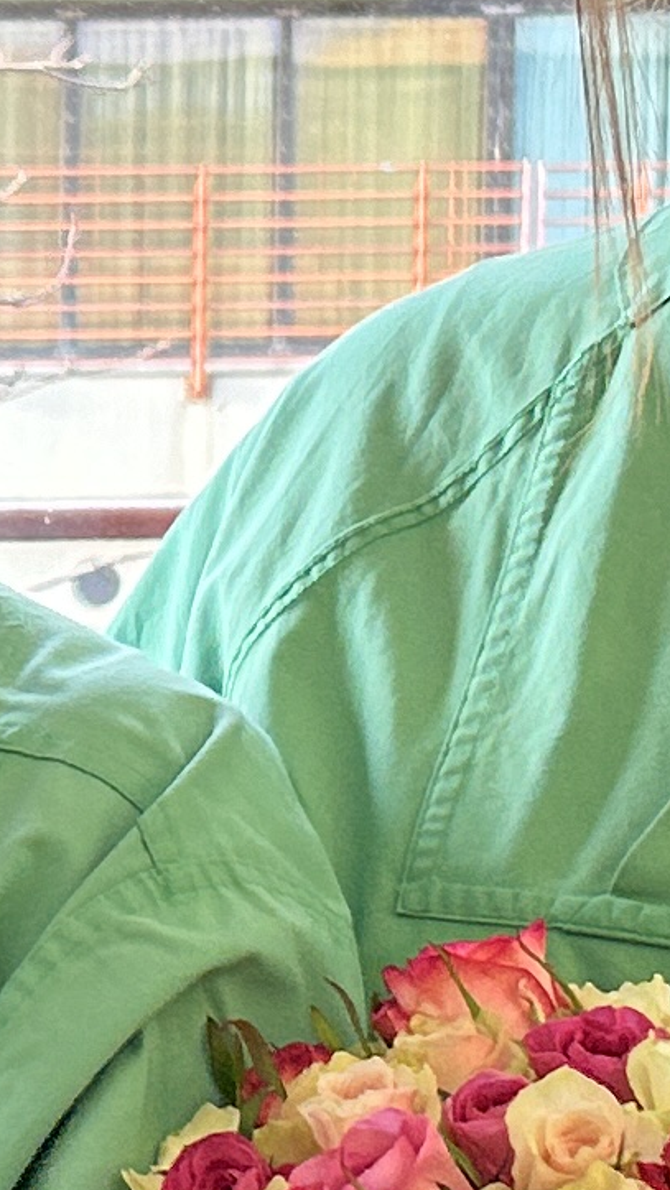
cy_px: 673
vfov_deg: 13.6
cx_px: -584
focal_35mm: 158
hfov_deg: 7.4
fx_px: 4987
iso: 50
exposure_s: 1/100
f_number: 1.5
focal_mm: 5.7
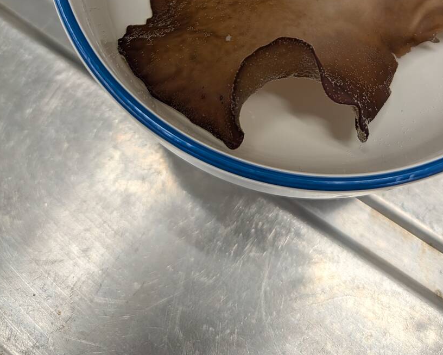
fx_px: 603
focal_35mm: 46
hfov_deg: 39.6
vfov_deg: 28.8
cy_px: -59
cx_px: 313
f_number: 1.68
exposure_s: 1/96.3
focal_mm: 6.9
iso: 62
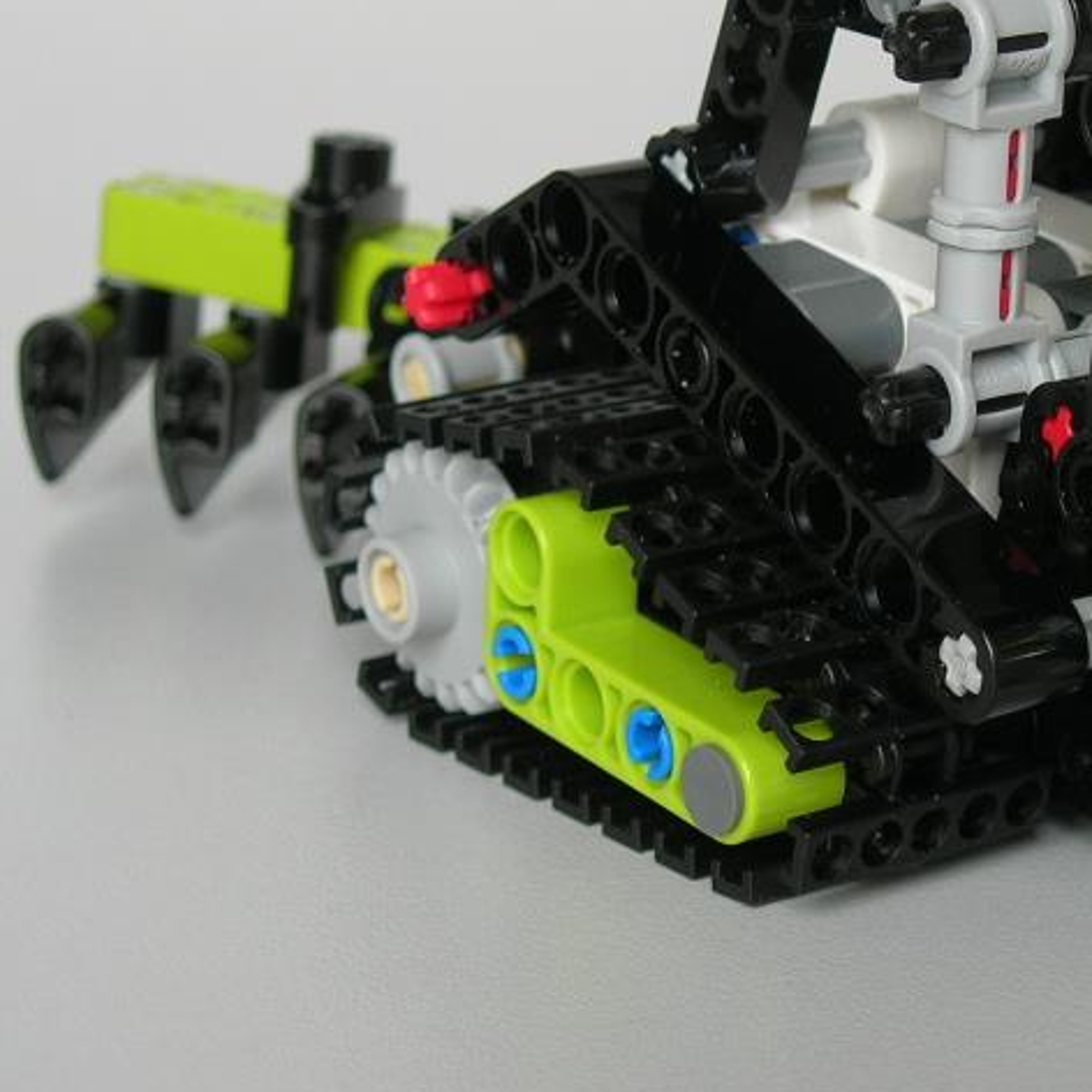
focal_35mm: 117
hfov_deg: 14.8
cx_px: 925
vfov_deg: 14.9
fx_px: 4176
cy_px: 437
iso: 64
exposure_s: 1/27
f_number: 3.5
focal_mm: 12.7
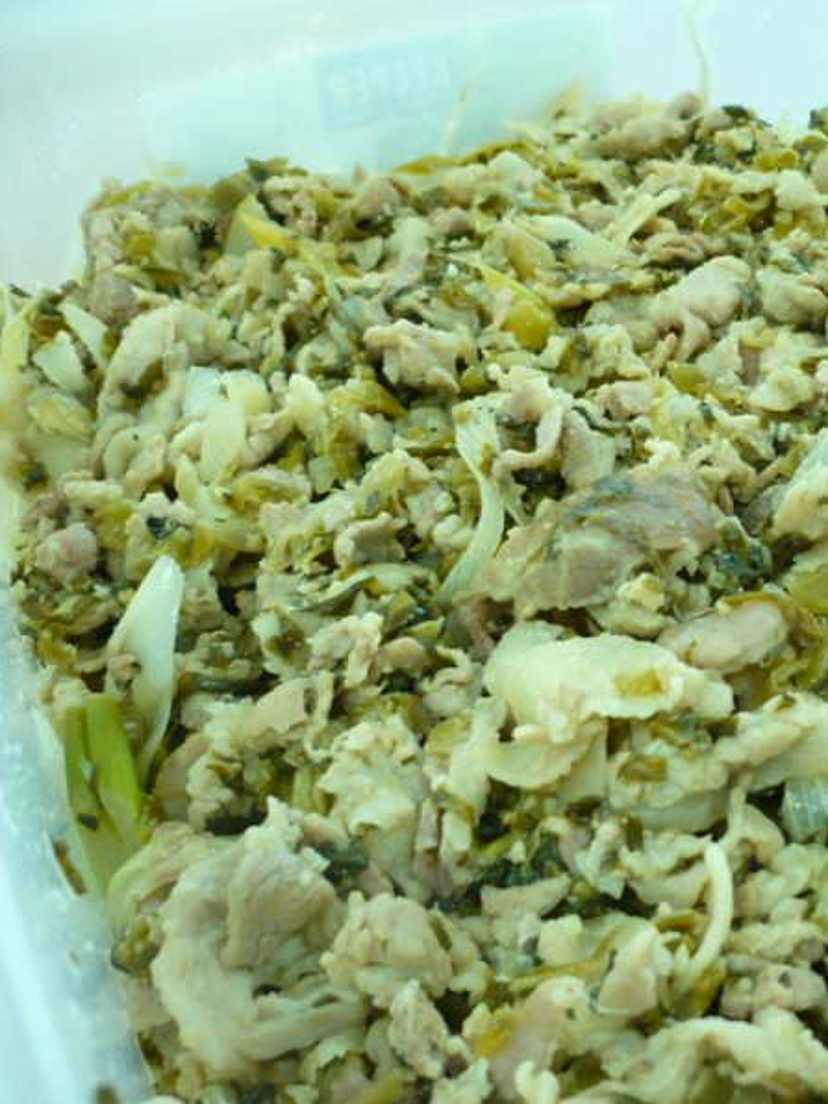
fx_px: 1499
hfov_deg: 29.9
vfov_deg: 40.4
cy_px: 554
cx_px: 704
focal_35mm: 47
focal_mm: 5.8
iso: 200
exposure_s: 1/25
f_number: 2.8
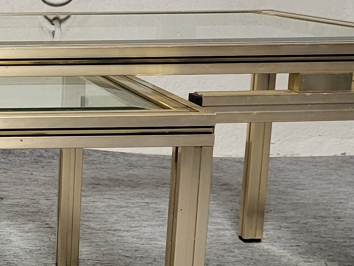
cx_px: -62
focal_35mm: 105
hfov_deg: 17.9
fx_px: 1074
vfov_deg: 13.8
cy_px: 288
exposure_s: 1/45
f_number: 1.8
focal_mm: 5.4
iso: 320
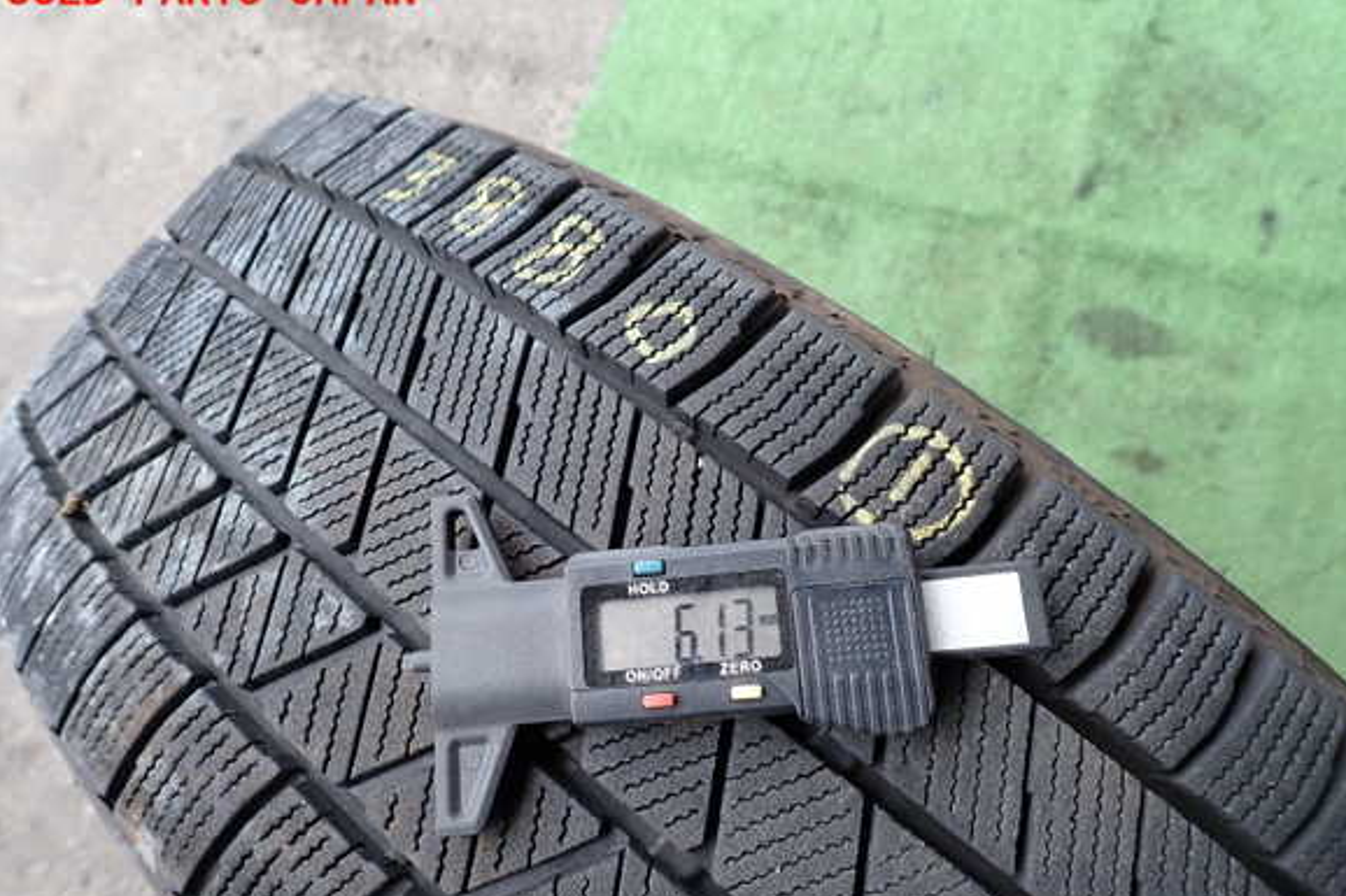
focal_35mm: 27
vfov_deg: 47.9
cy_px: 484
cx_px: 692
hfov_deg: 67.4
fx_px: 1009
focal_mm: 4.5
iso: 100
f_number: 2.8
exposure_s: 1/125
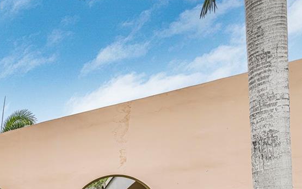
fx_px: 387
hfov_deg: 30.4
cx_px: -118
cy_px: 248
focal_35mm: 47
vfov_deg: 24.0
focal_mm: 16
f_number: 8
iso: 400
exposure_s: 1/250
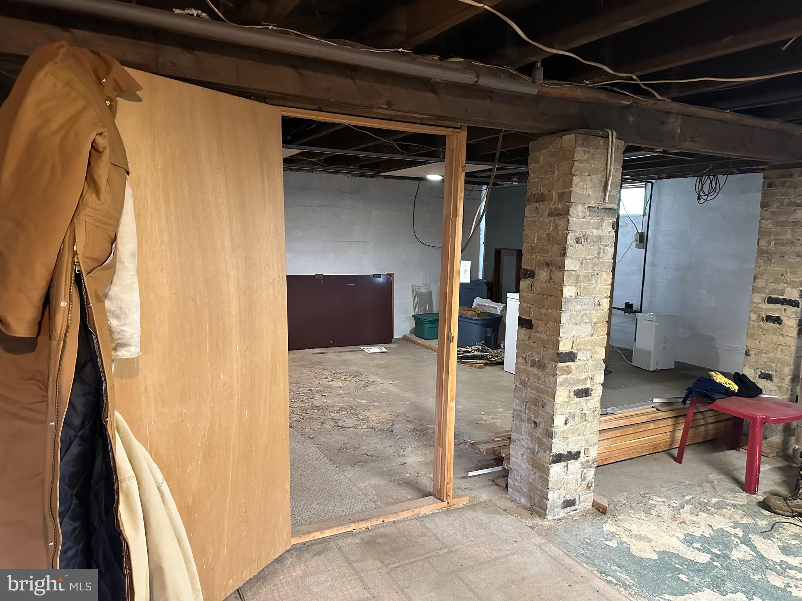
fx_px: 556
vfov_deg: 56.8
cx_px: 401
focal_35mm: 24
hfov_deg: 71.6
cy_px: 300
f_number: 1.78
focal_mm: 6.86
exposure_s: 1/60
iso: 800
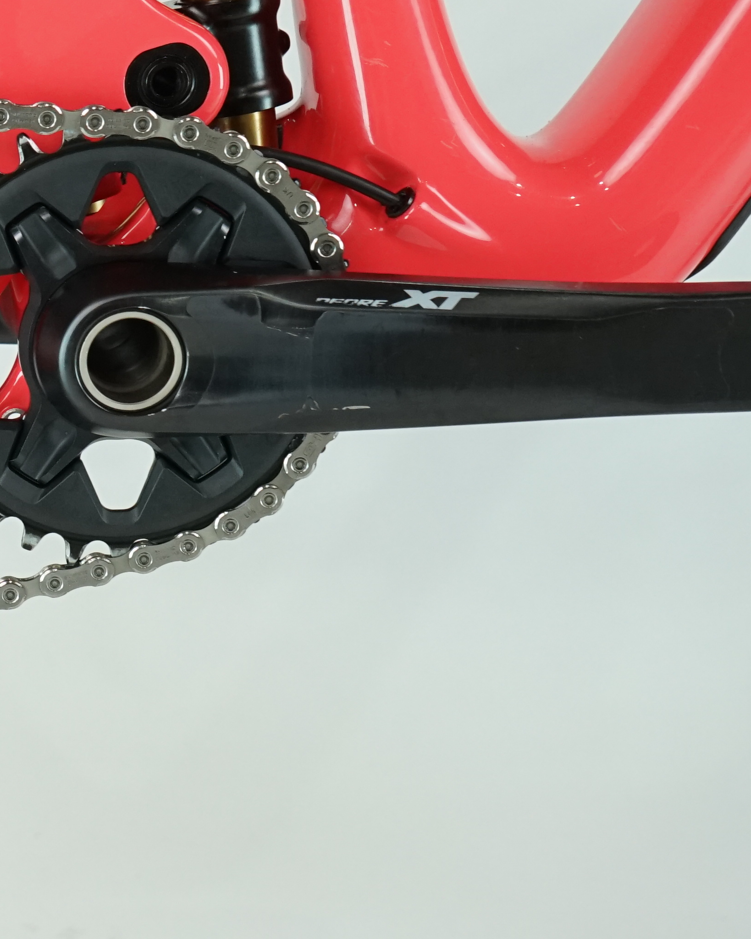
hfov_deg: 15.8
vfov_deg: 21.7
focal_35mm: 88
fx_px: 2445
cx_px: -426
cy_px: 398
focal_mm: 32
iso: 1600
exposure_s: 1/200
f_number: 5.6
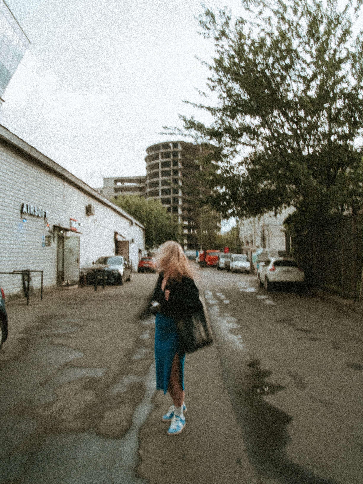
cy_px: 242
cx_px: 182
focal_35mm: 28
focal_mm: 14
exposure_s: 1/10
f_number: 18
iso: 100
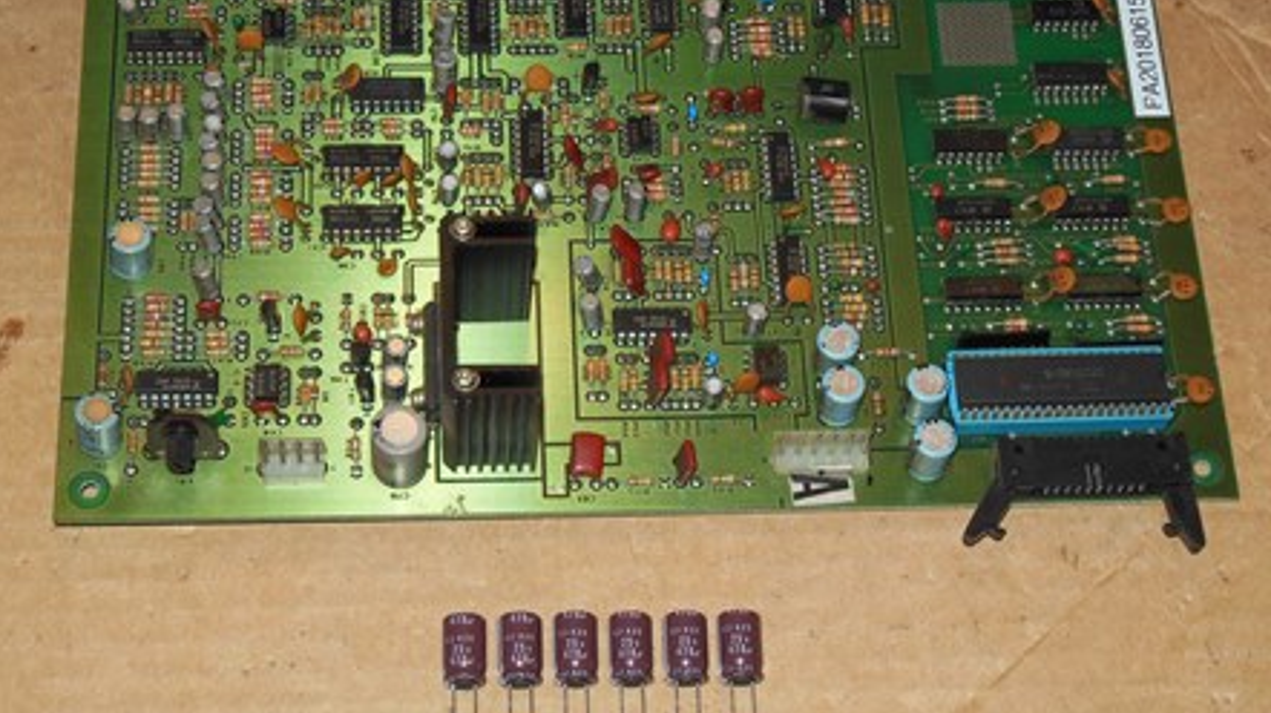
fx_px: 2122
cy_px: 325
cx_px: 633
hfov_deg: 33.3
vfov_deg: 19.1
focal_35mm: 63
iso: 200
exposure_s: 1/60
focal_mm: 10.2
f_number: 4.1
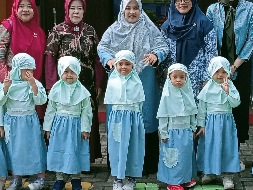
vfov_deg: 17.2
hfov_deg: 22.7
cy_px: 72
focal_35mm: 86
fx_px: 629
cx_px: 122
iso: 102
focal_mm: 3.98
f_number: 1.8
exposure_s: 1/187
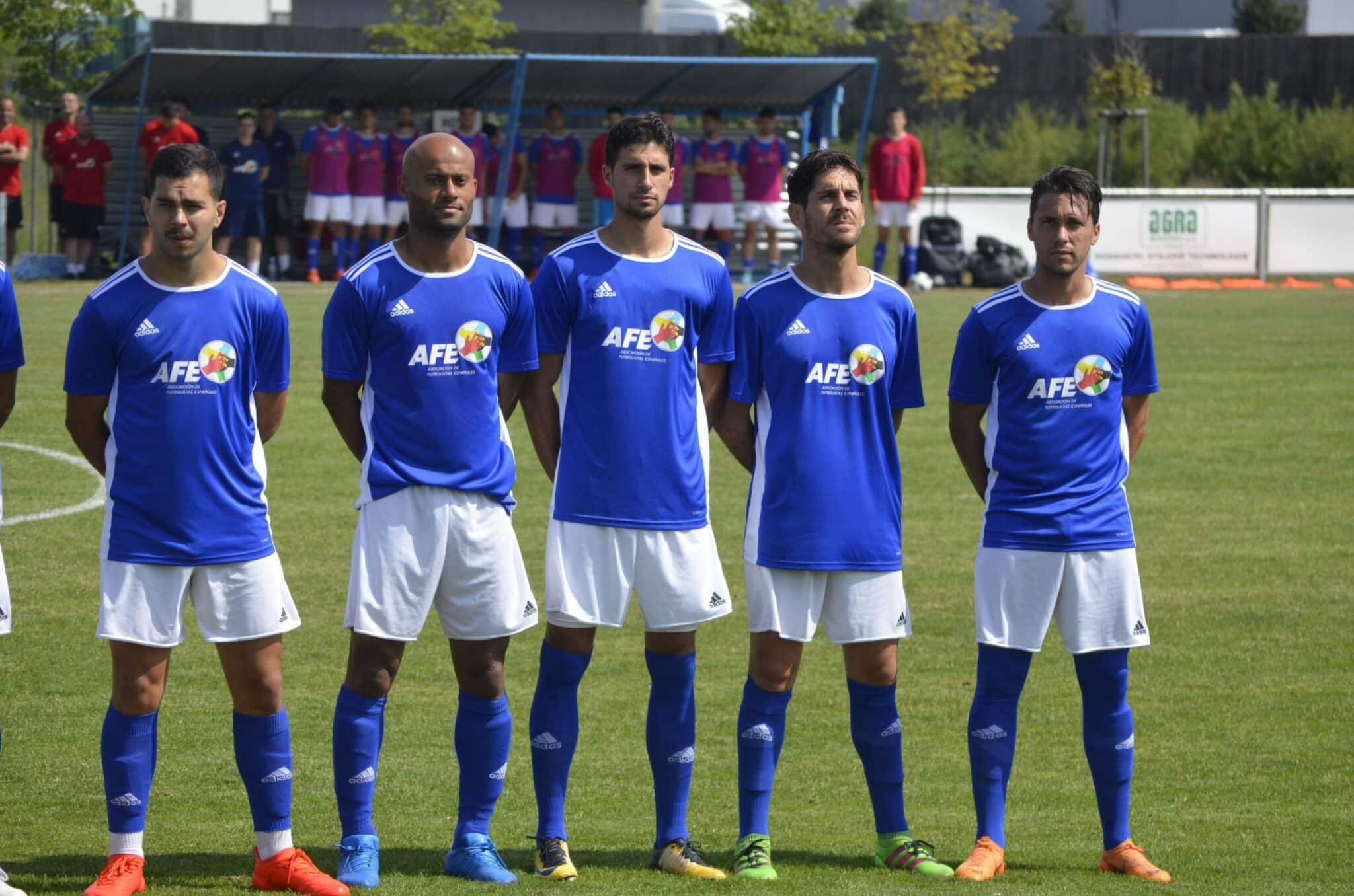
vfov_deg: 7.3
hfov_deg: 11.0
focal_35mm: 188
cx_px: 677
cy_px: 448
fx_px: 7037
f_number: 6.3
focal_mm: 125
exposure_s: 1/1600
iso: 400
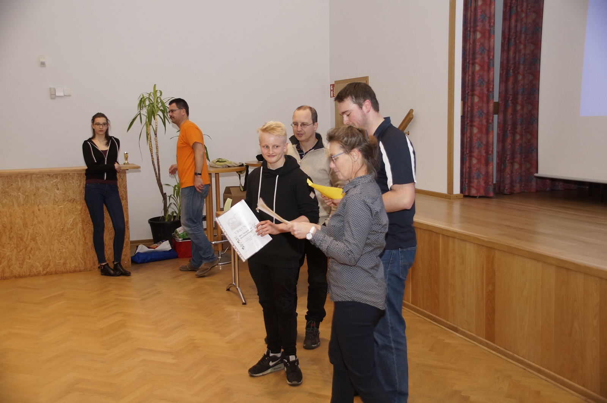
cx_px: 304
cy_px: 202
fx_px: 657
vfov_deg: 34.1
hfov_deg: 49.6
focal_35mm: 39
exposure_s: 1/60
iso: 500
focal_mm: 26
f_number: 4
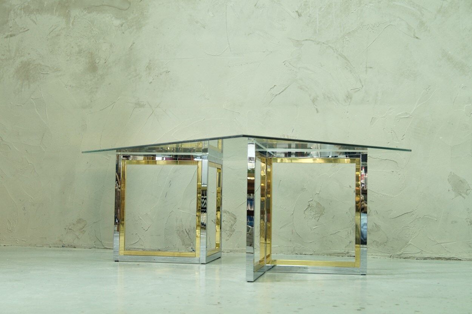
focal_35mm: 52
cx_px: 236
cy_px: 157
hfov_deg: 37.9
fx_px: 688
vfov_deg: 25.7
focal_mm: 35
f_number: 7.1
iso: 400
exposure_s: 1/8
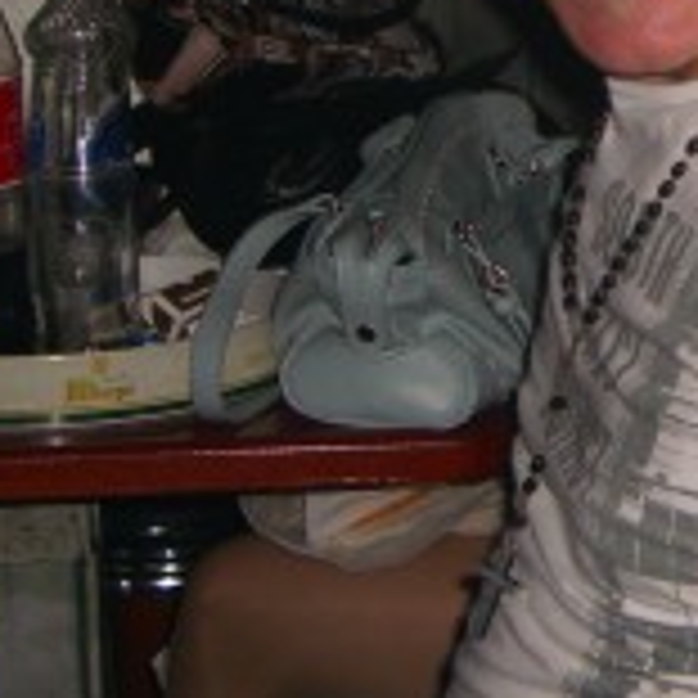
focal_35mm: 130
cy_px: 81
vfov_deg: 13.3
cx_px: 932
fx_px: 2966
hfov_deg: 12.9
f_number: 2.8
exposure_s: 1/60
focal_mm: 7.9
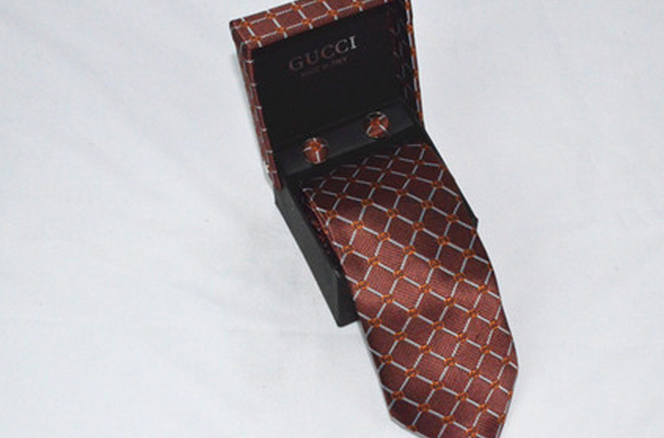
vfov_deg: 19.0
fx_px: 1305
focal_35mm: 71
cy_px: 214
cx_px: 370
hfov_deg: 28.5
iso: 6400
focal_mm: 40
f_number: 29
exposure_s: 1/250
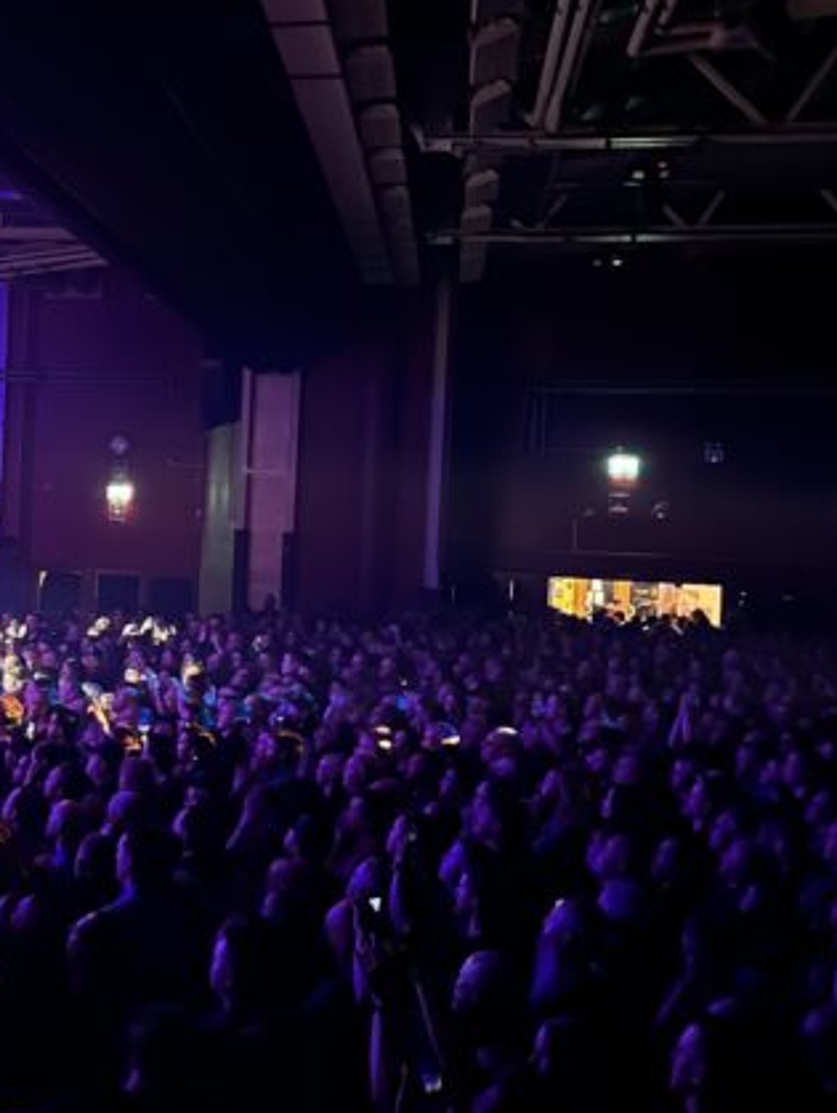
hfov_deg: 22.1
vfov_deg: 31.2
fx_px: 1996
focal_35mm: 62
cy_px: 537
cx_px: -138
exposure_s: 1/33
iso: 4000
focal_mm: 5.1
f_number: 1.6
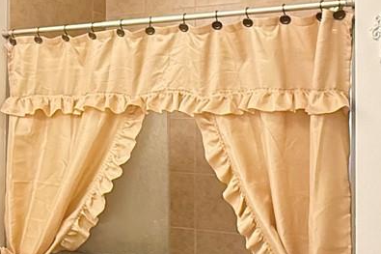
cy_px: 111
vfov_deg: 23.0
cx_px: 70
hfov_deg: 32.9
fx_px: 624
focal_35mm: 59
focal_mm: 2.22
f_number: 2.2
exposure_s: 1/60
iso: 640
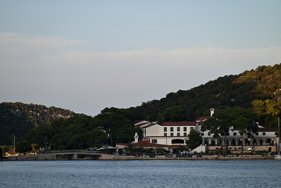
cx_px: 140
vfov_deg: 8.1
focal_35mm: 170
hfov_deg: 12.1
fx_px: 1327
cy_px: 94
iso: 320
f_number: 5
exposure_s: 1/1000
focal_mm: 170
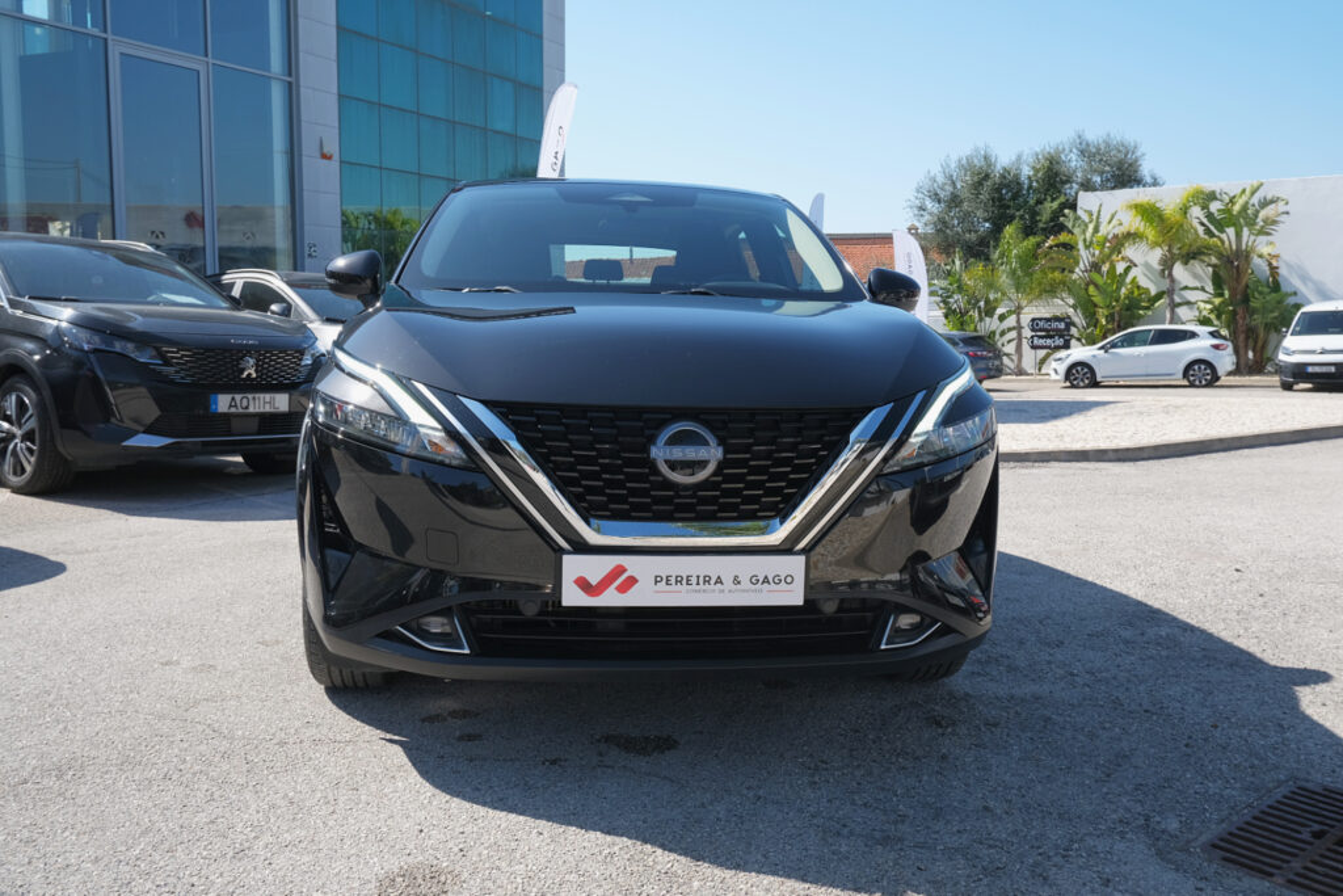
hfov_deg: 60.3
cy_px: 448
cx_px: 672
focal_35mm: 31
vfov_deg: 42.3
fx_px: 1157
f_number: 9
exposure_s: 1/160
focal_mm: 20.9
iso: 160
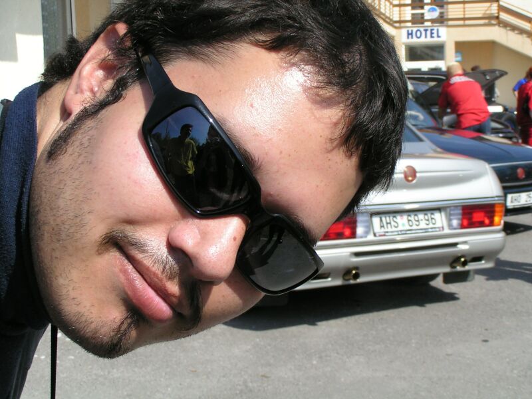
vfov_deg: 25.7
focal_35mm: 57
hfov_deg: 33.8
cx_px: 266
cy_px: 200
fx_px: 876
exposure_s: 1/320
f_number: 6.3
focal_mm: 8.7
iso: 50
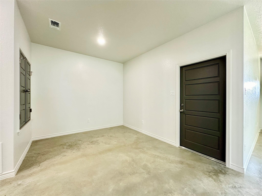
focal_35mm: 14
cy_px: 98
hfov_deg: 102.1
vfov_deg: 85.7
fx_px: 106
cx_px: 131
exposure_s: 1/60
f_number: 2.2
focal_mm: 2.22
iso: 160
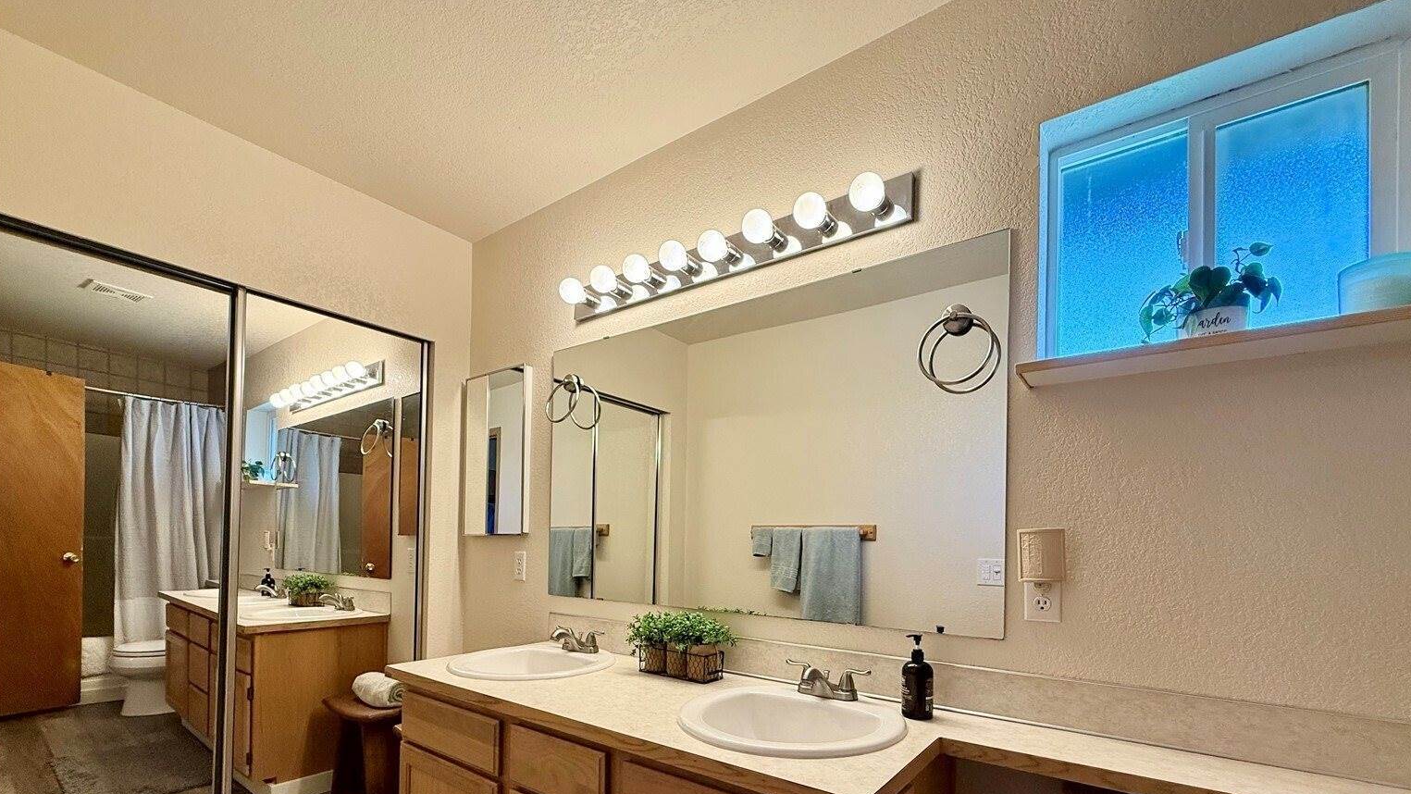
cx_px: 733
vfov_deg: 65.1
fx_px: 599
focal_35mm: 16
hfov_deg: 99.3
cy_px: 539
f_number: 2.2
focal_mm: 2.22
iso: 160
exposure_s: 1/120
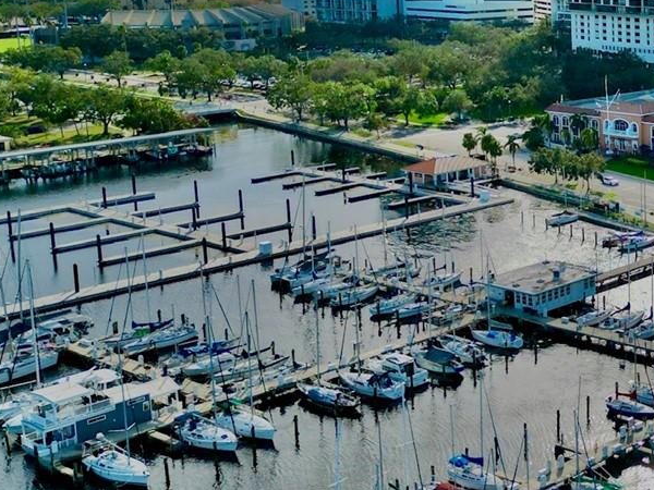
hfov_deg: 26.8
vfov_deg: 22.8
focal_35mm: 64
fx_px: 1209
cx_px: 788
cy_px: 152
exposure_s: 1/5000
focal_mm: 6.72
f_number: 1.7
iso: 110
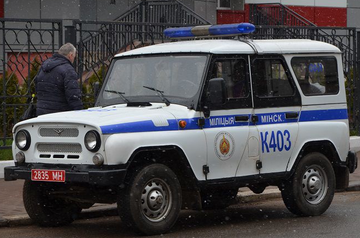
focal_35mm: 151
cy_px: 117
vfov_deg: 9.0
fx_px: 1506
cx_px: 194
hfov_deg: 13.6
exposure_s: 1/200
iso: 200
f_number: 7.1
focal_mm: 90
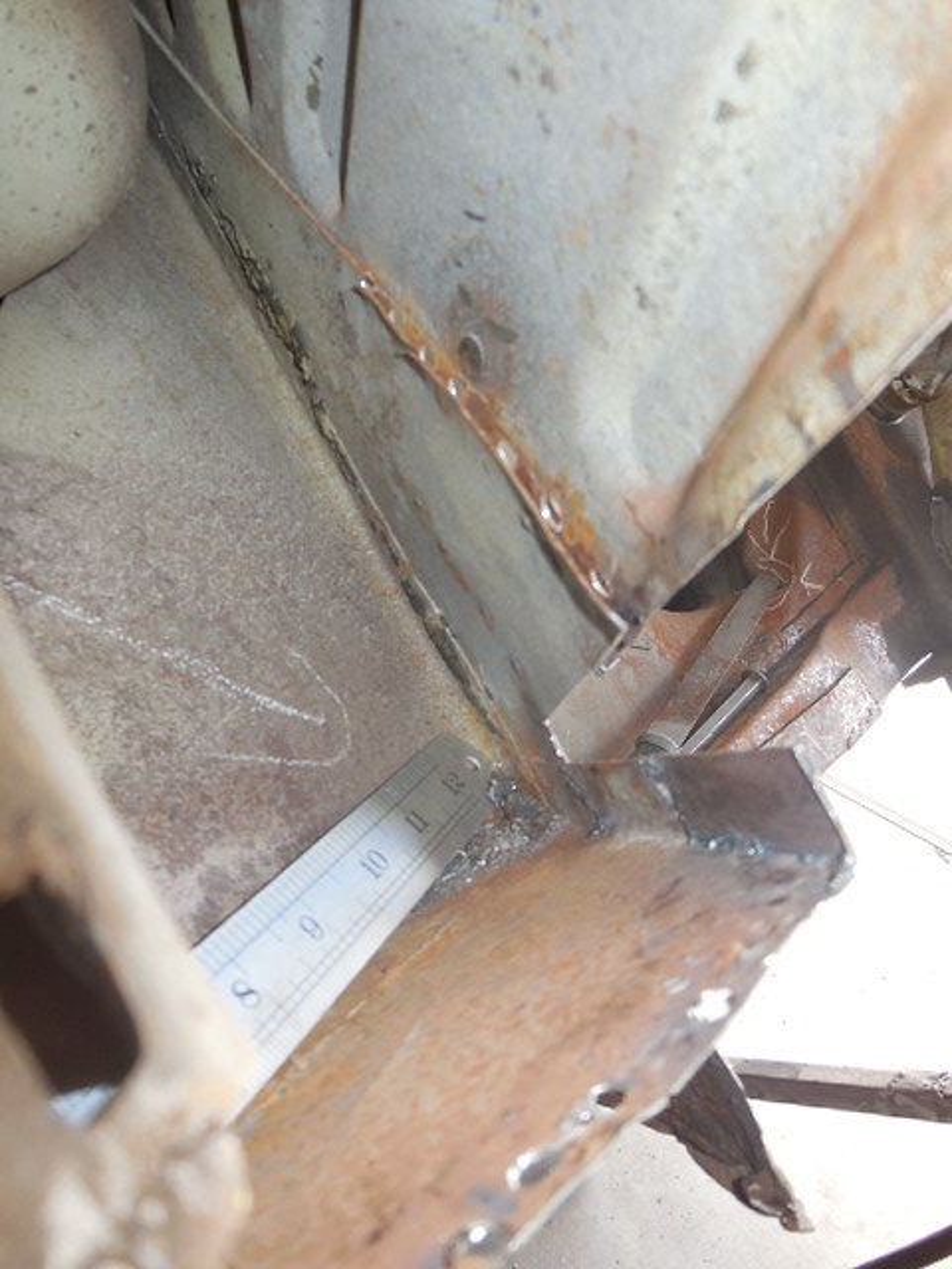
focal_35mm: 30
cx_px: 476
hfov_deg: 46.8
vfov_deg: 60.0
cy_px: 634
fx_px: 1100
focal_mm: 5.3
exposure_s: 1/25
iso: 125
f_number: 3.2
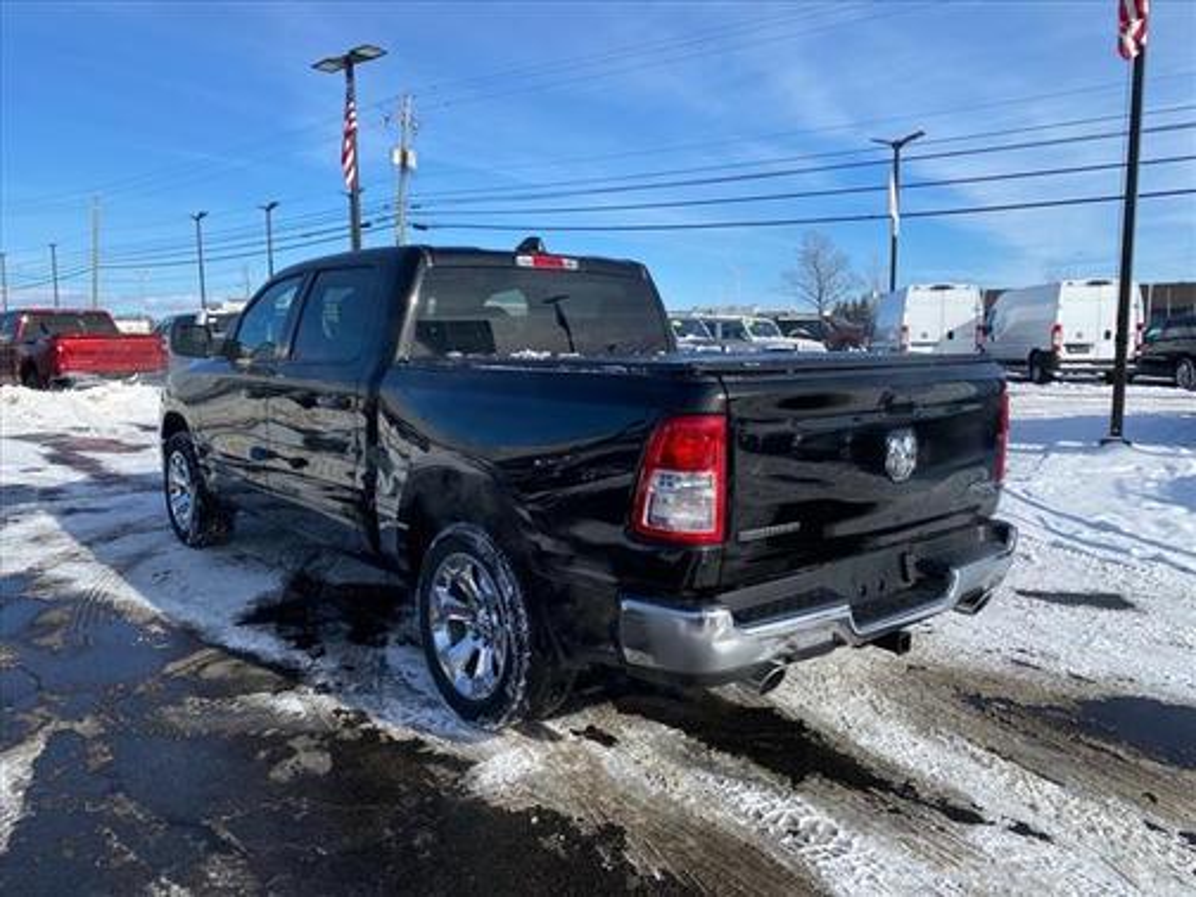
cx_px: 598
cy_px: 448
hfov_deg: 67.3
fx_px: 898
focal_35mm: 26
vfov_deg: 53.1
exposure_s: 1/5495
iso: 32
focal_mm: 4.25
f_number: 1.8
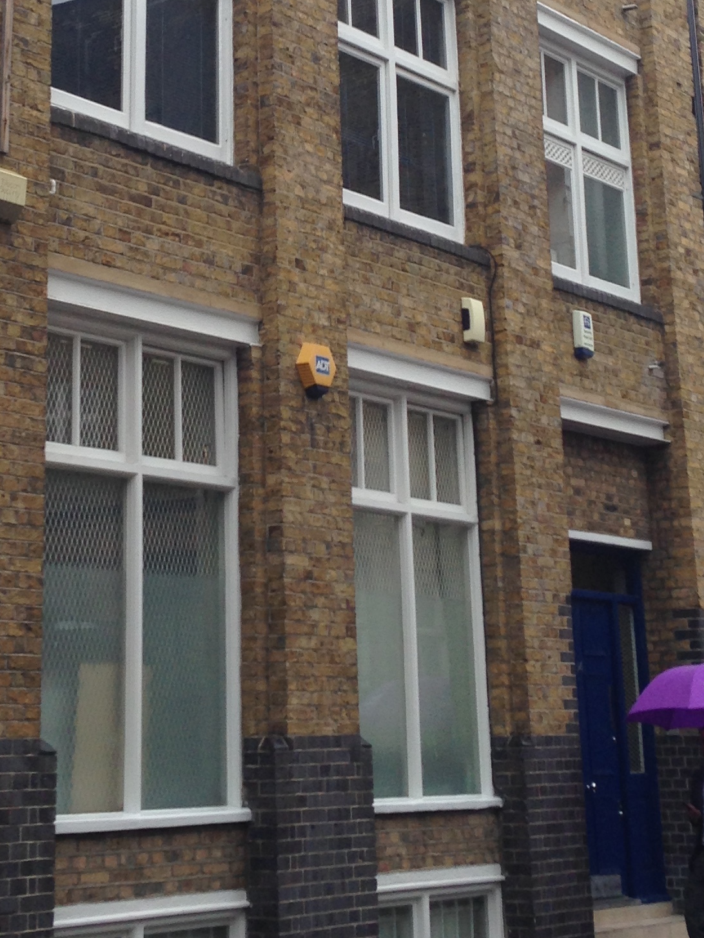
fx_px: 2007
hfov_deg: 19.8
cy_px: 182
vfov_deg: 25.8
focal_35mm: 74
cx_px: 216
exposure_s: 1/232
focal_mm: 4.12
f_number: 2.4
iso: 50
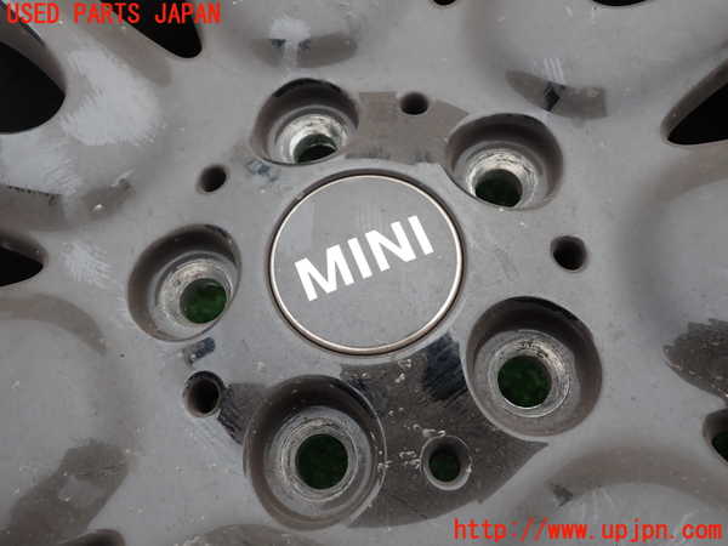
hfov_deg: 60.0
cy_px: 273
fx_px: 631
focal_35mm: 30
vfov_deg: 46.8
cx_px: 364
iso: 100
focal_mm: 5.4
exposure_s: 1/60
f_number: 2.3
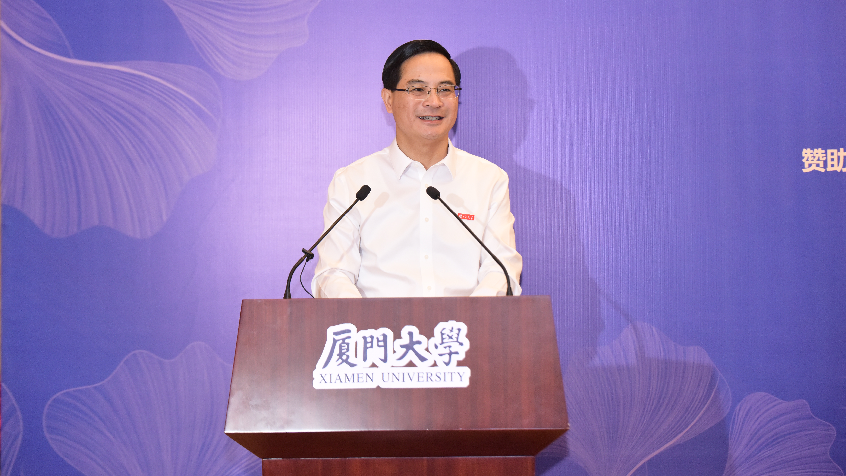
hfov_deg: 20.4
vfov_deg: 11.5
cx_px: 422
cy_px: 201
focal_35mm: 105
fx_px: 2355
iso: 2500
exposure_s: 1/250
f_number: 4
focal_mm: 100
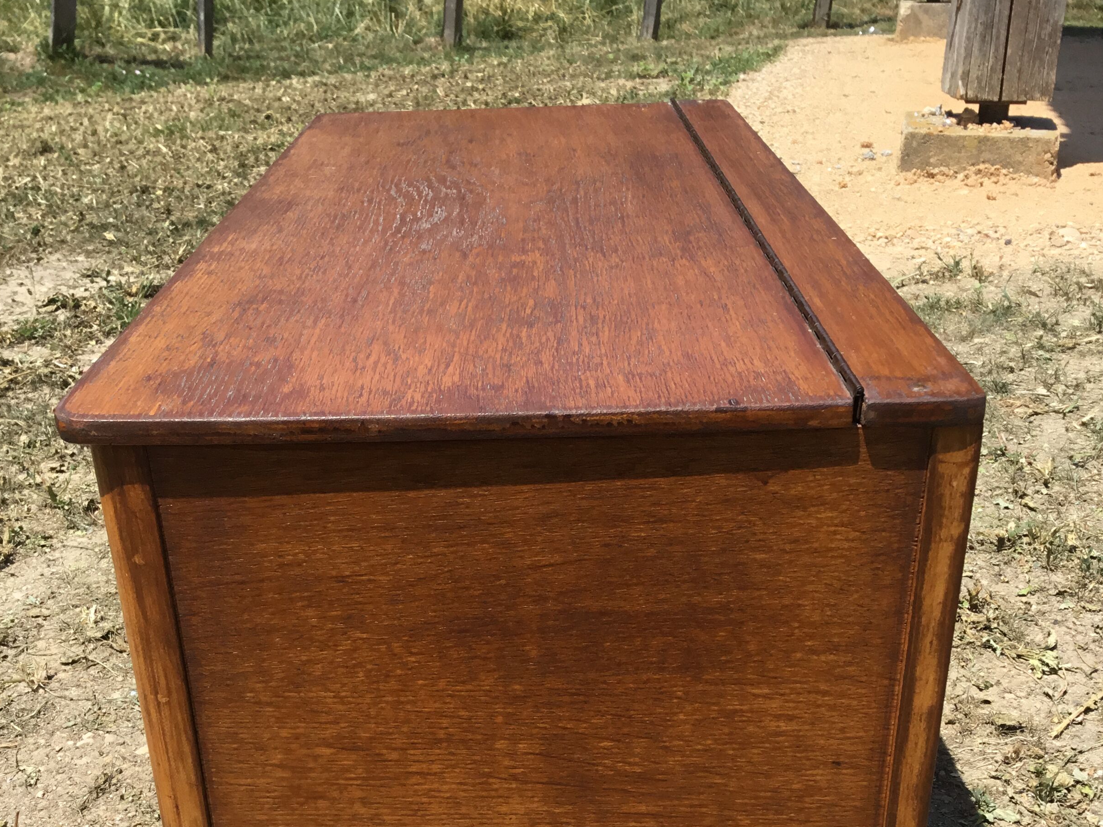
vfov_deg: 33.7
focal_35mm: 42
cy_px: 620
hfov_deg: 44.8
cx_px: 549
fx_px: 1338
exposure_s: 1/1045
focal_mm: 3.3
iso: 25
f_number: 2.4
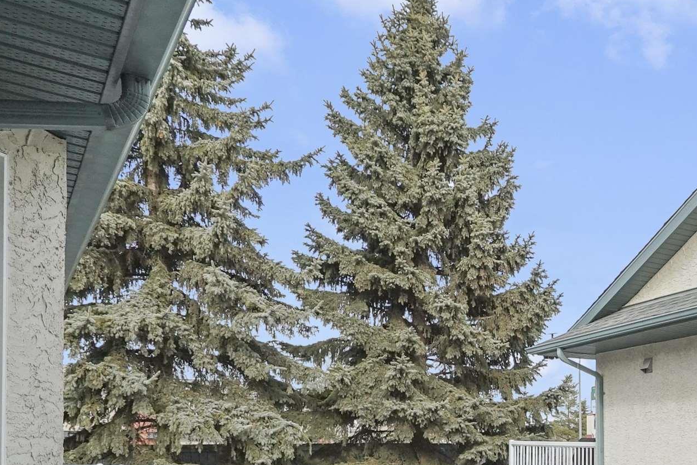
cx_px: 723
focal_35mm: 39
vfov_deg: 30.2
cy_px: 527
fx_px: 755
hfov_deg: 41.8
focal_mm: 16
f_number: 7.1
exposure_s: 1/2000
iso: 1600
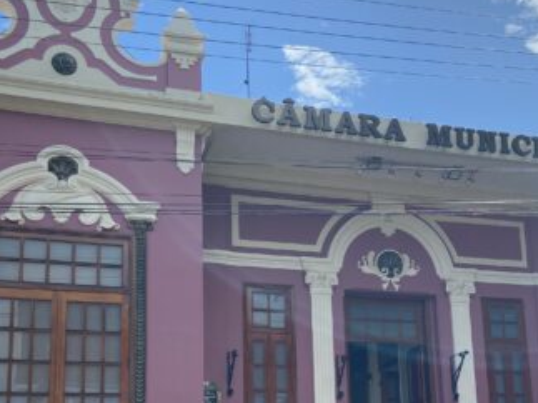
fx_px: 870
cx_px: 338
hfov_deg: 34.2
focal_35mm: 56
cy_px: 320
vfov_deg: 25.7
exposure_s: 1/1996
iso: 32
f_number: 1.8
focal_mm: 4.25
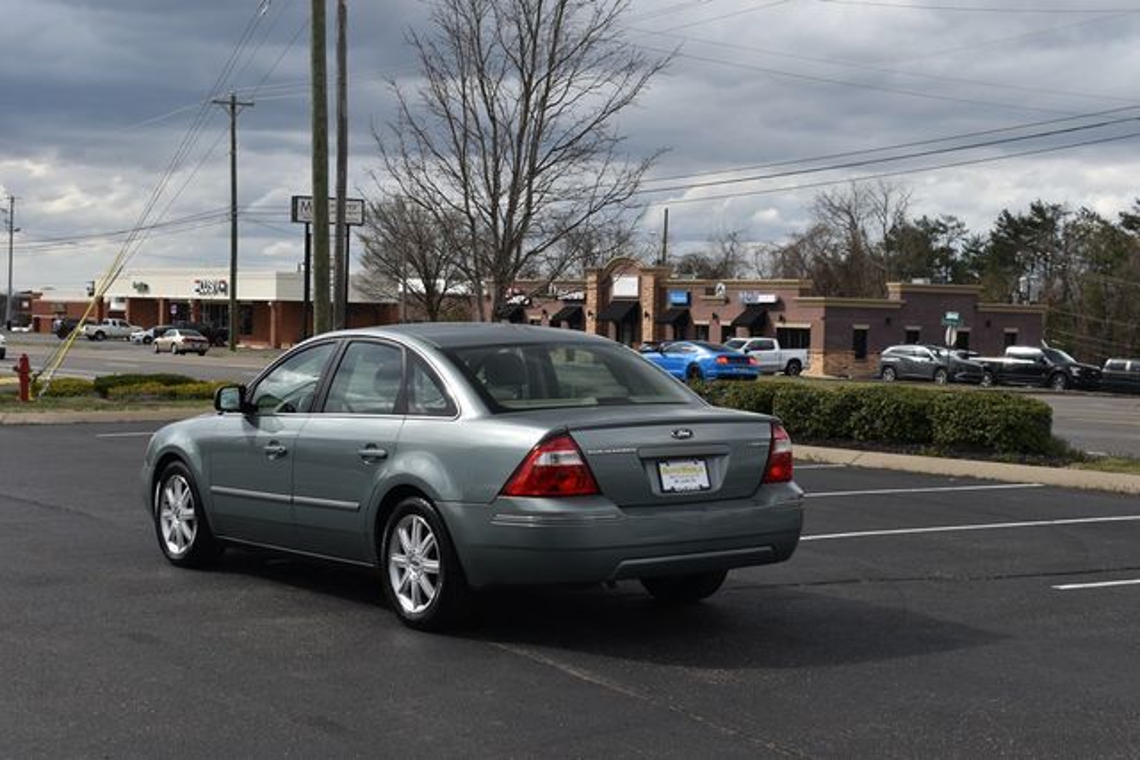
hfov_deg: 35.0
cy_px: 380
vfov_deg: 23.8
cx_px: 570
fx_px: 1805
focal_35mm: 57
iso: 110
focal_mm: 38
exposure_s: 1/250
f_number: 8
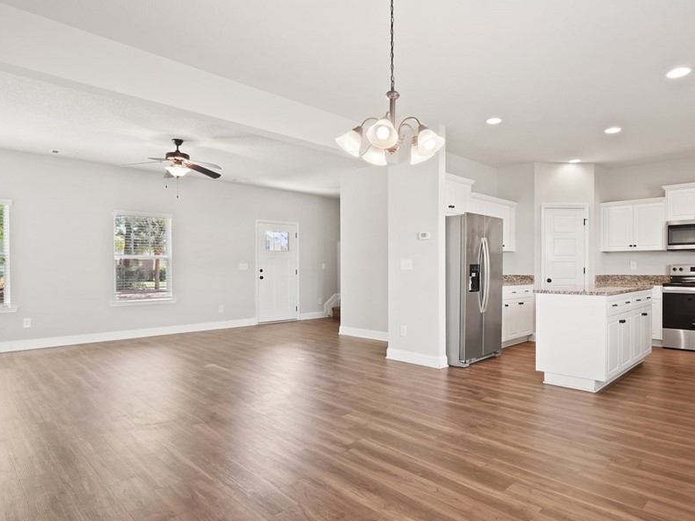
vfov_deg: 63.4
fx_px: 422
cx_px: 386
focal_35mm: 21
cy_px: 268
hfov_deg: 78.7
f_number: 9
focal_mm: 16
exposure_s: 1/1.6
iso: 320
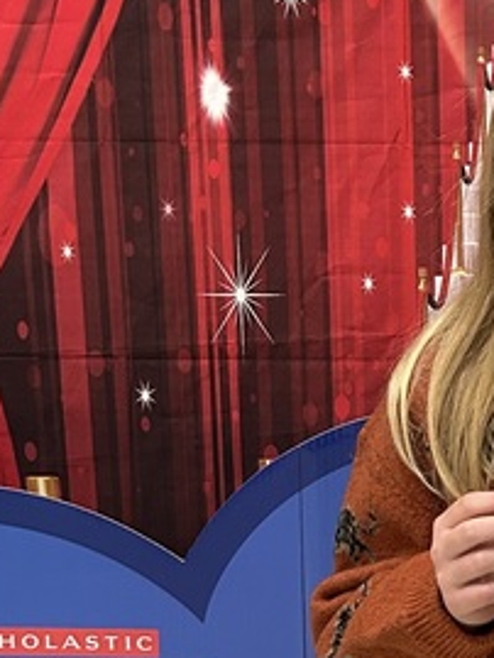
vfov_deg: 19.8
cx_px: 629
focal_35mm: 99
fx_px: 1882
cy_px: 335
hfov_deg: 14.4
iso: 250
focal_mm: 5.7
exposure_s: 1/60
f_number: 1.5
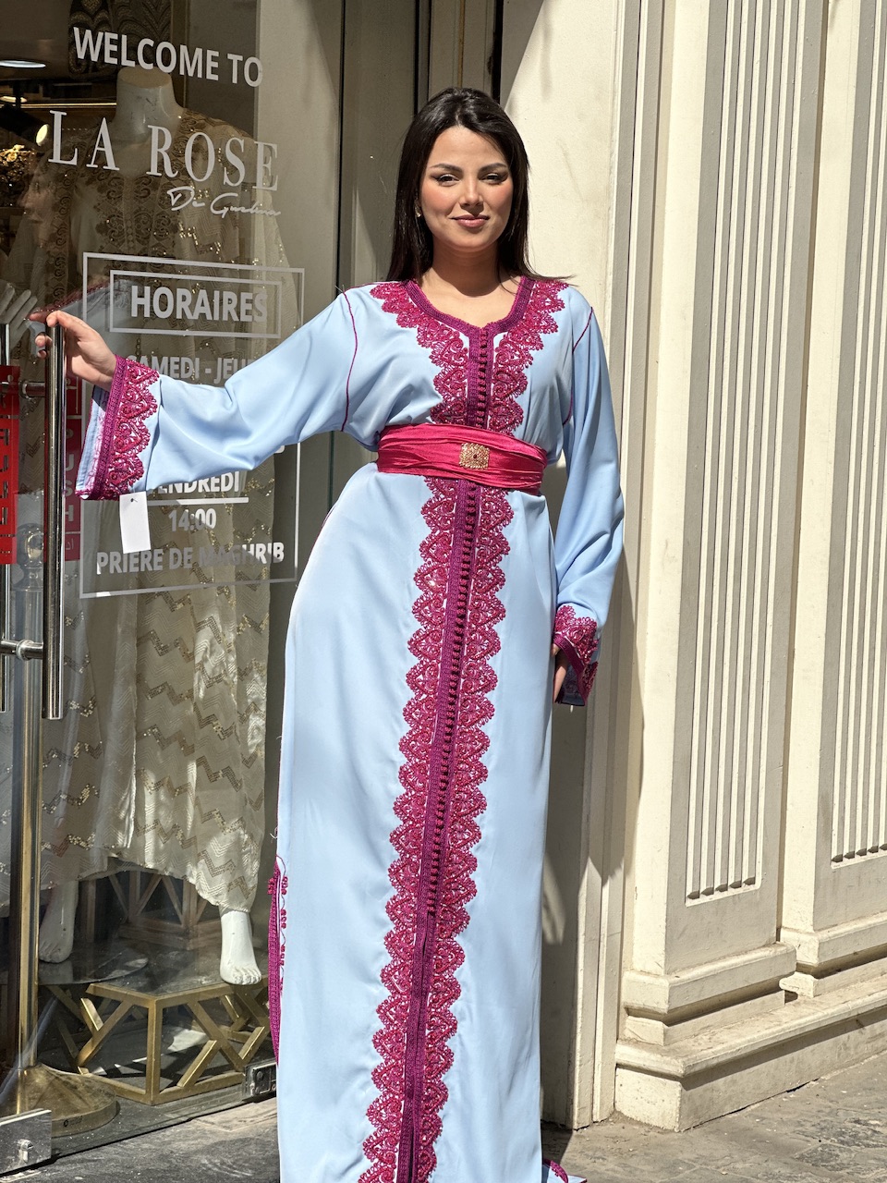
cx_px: 444
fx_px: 2631
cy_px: 592
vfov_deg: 25.3
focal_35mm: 77
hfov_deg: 19.1
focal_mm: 9
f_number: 2.8
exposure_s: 1/1130
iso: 32
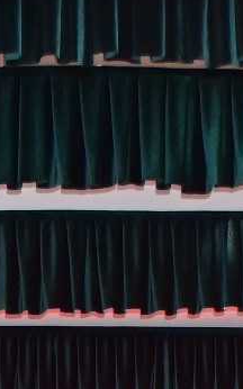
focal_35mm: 197
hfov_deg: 6.4
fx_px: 2089
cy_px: 724
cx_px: -292
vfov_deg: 10.0
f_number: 3.8
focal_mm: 23
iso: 2000
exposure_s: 1/200
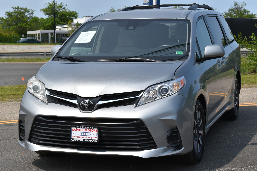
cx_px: 128
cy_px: 86
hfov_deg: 24.6
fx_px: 589
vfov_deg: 16.6
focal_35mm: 82
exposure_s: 1/500
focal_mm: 55
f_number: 11
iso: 200
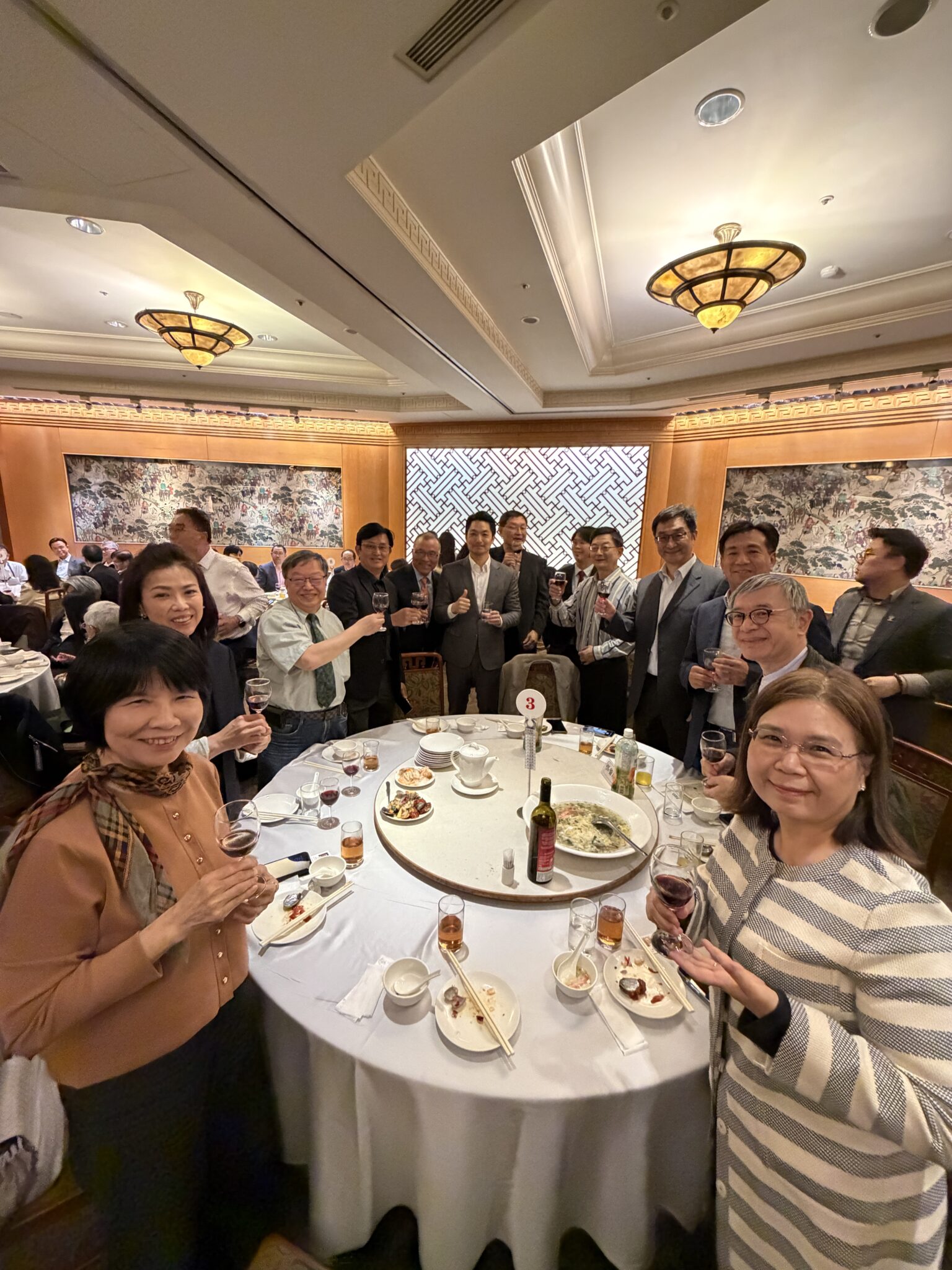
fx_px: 513
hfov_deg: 85.7
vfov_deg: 102.1
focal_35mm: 14
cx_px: 476
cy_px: 635
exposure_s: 1/60
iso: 1000
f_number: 2.2
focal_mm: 2.22
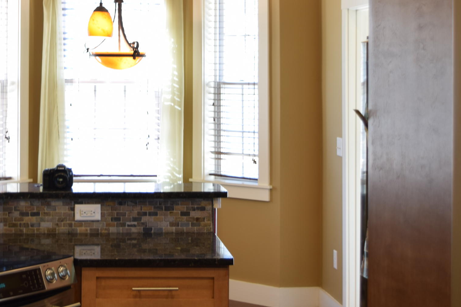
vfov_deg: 16.3
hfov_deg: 24.3
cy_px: 42
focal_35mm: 83
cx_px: 137
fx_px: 1063
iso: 100
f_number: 4.2
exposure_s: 1/13
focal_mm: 28
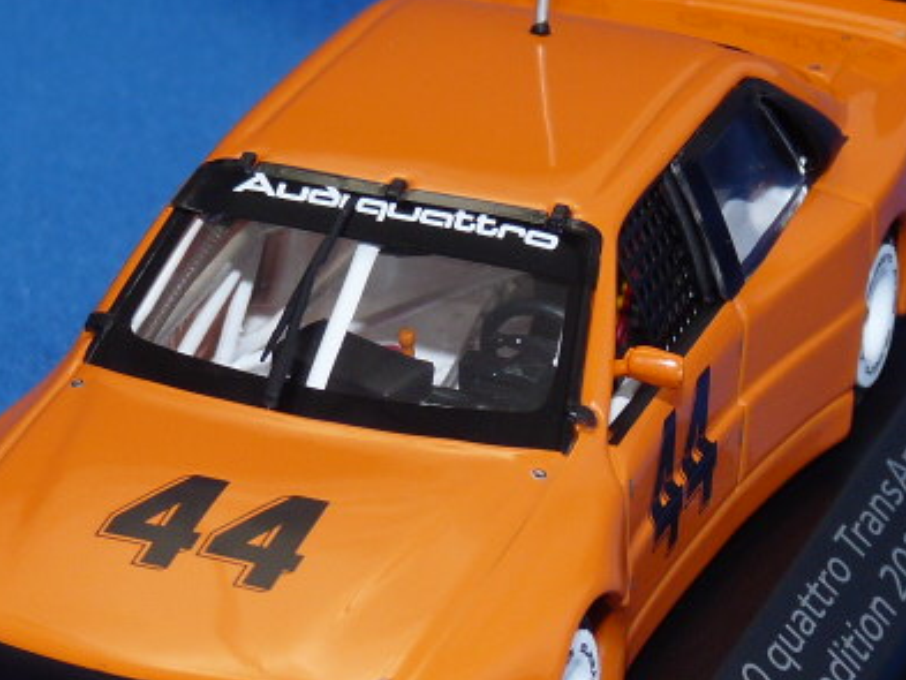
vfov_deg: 8.4
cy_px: 424
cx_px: 362
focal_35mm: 176
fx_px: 4608
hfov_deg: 11.2
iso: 100
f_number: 4
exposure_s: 1/30
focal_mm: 10.8
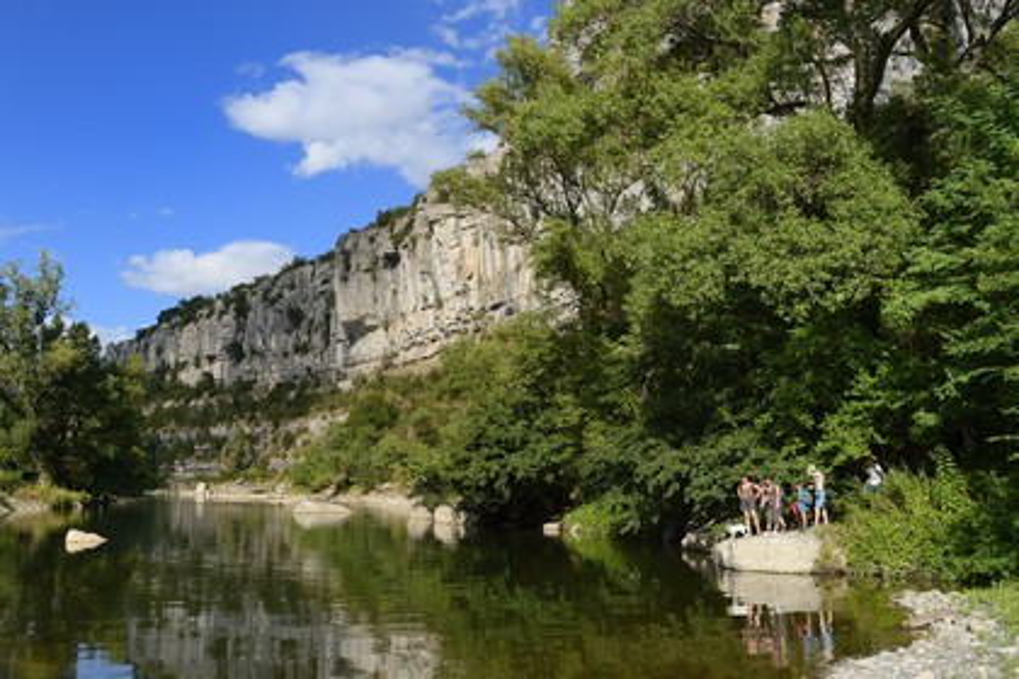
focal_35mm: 35
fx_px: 991
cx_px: 510
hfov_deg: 54.4
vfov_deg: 37.9
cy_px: 340
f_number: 13
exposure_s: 1/320
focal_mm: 35
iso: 400
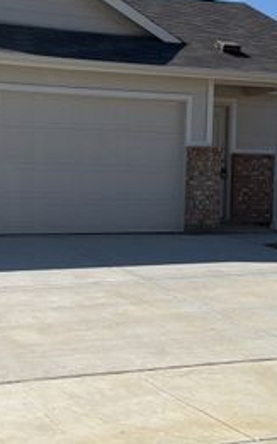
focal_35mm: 65
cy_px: 251
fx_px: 786
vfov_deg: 31.5
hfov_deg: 19.9
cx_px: 92
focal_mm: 6.76
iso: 80
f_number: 1.78
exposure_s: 1/10309
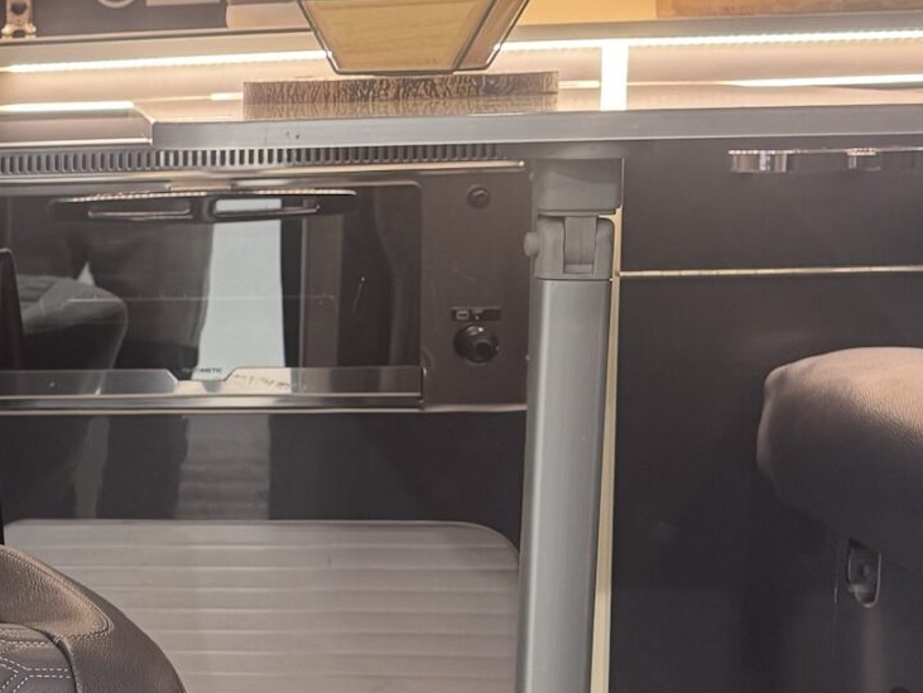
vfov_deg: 17.6
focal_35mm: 84
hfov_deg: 20.8
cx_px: -341
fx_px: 2241
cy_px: 379
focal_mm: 6.76
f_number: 1.78
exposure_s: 1/60
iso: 250
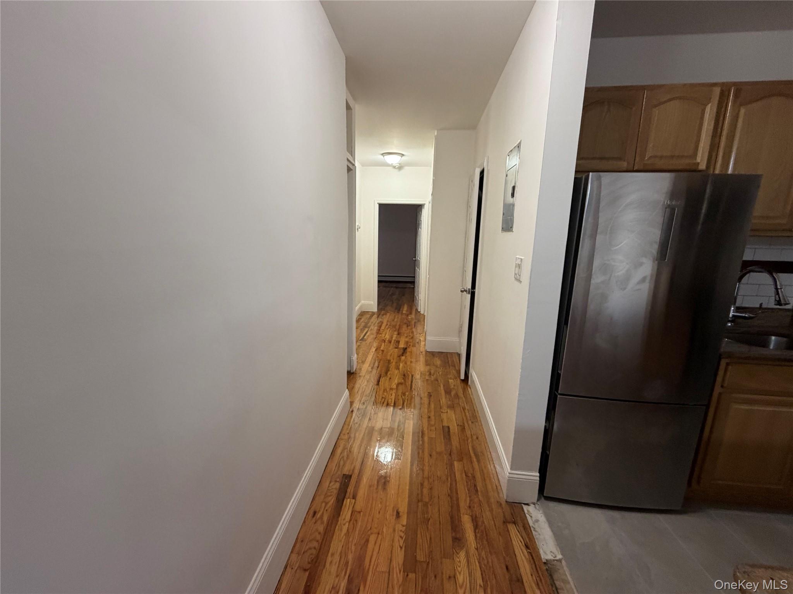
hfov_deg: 102.1
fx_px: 321
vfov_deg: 85.7
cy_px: 297
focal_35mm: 14
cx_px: 396
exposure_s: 1/60
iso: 250
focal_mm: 2.22
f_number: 2.2
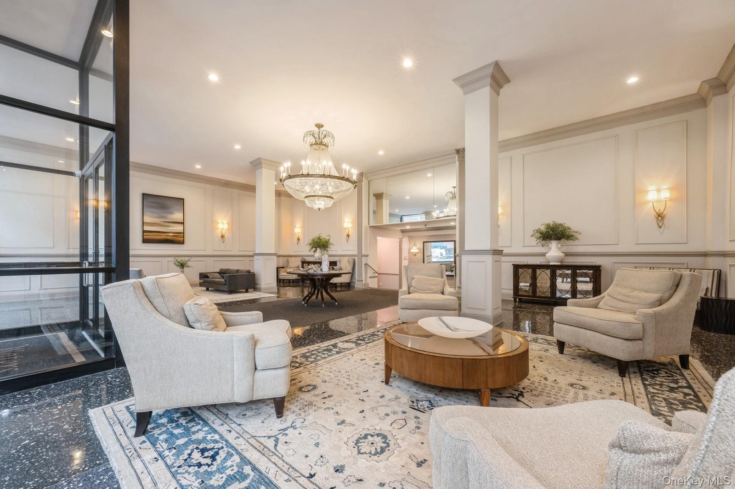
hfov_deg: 104.3
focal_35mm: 14
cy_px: 244
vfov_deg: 81.2
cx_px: 368
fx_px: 286
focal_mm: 14
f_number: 11
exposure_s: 1/4
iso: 400
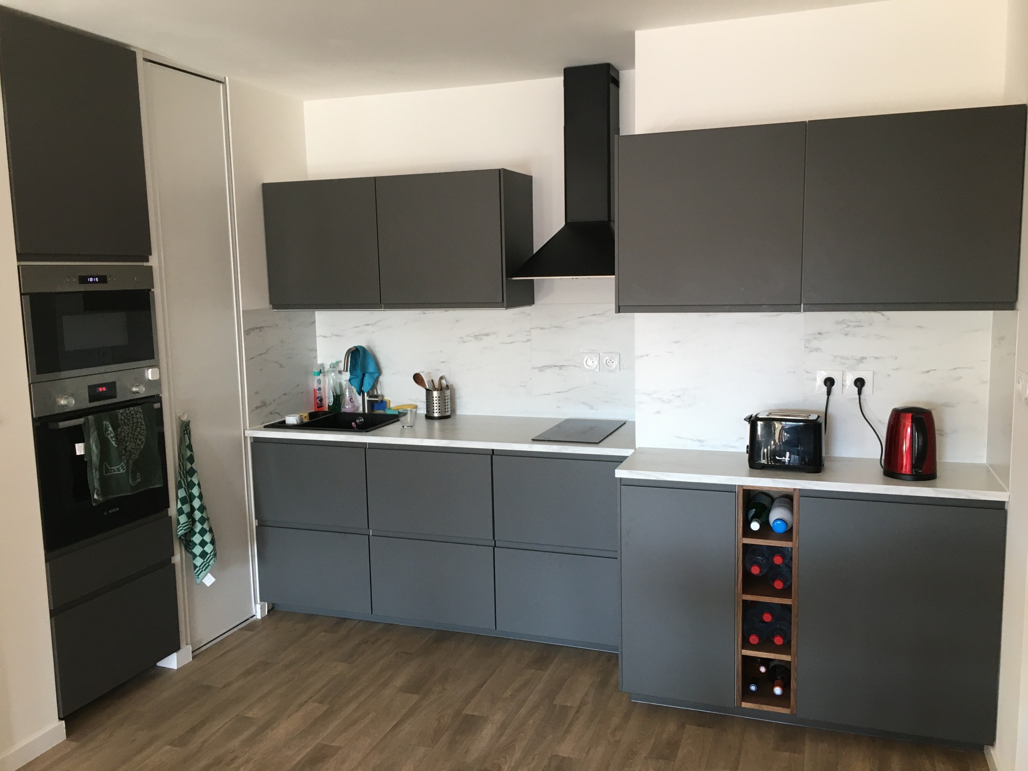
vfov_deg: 48.2
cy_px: 386
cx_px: 514
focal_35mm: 29
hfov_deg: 61.7
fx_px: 861
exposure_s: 1/33
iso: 50
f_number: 2.2
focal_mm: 4.15
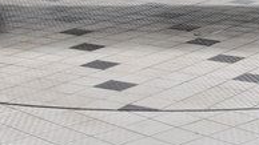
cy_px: -108
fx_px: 927
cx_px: 150
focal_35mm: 135
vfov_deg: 8.6
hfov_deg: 15.9
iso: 1600
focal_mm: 26
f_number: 5
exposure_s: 1/60
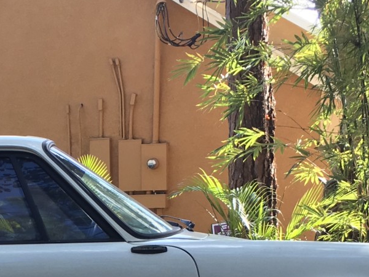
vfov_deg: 14.4
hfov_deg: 19.5
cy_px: 342
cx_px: 33
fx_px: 1055
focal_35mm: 99
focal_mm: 4.15
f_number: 2.2
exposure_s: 1/168
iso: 25
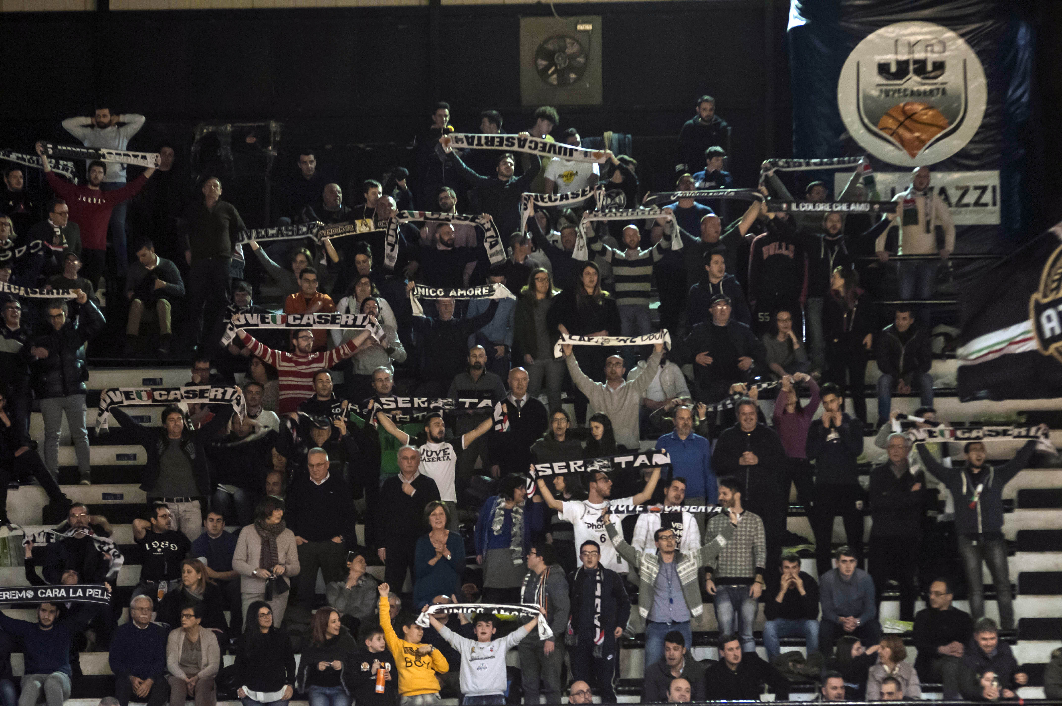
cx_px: 531
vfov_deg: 7.0
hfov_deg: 10.6
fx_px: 5745
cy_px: 353
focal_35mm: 195
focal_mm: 130
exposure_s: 1/80
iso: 1600
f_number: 2.8
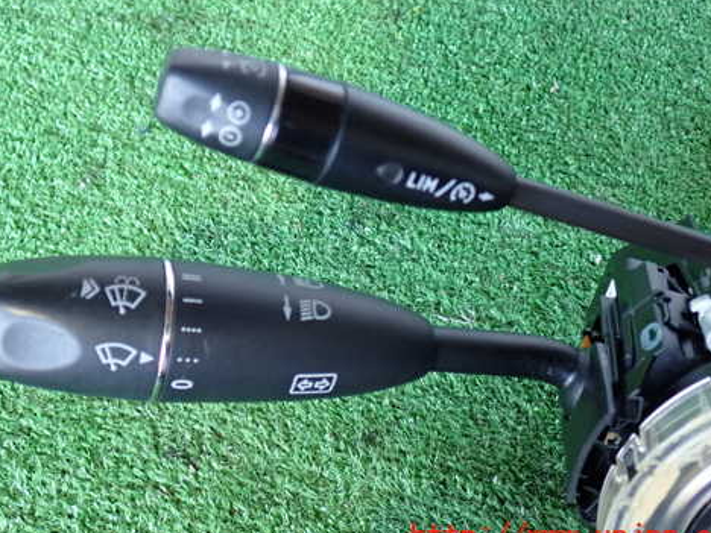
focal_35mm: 41
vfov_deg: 35.0
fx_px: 842
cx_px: 298
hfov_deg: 45.6
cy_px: 216
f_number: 2.4
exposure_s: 1/30
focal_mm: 5.79
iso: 320
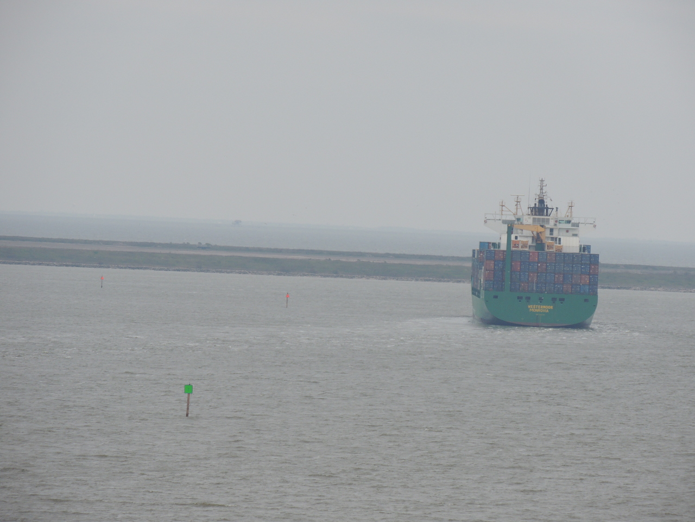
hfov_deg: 4.6
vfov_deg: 3.4
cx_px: 348
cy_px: 261
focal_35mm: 435
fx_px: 8734
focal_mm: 77.5
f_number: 4.9
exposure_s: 1/800
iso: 140
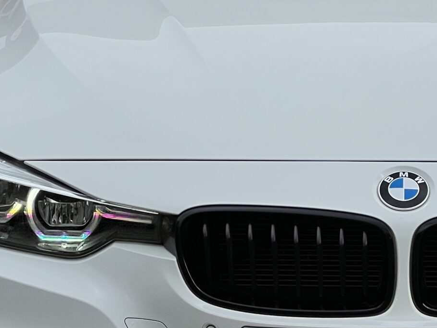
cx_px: 415
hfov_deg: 9.1
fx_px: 2739
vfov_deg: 6.8
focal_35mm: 217
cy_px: 92
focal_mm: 9
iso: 32
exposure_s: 1/1647
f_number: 2.8
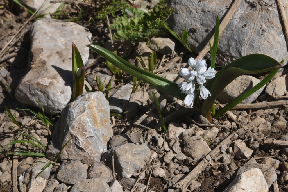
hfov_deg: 28.3
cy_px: 84
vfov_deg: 19.2
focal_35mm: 71
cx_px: 179
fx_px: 568
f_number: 18
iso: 160
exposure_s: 1/125
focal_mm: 56
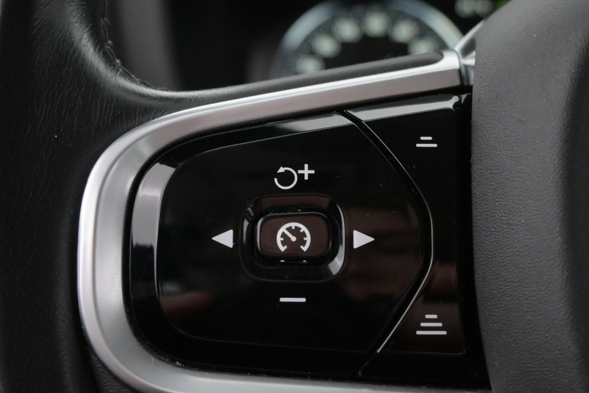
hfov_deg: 34.8
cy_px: 250
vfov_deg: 23.6
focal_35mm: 57
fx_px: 939
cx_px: 301
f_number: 4
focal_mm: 20.5
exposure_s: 1/60
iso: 2500
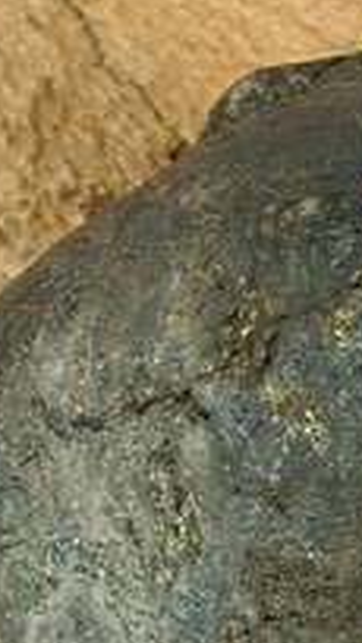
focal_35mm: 575
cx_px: 371
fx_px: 9796
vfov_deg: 3.6
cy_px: 2080
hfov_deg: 2.1
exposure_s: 1/125
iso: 400
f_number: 9
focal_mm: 70
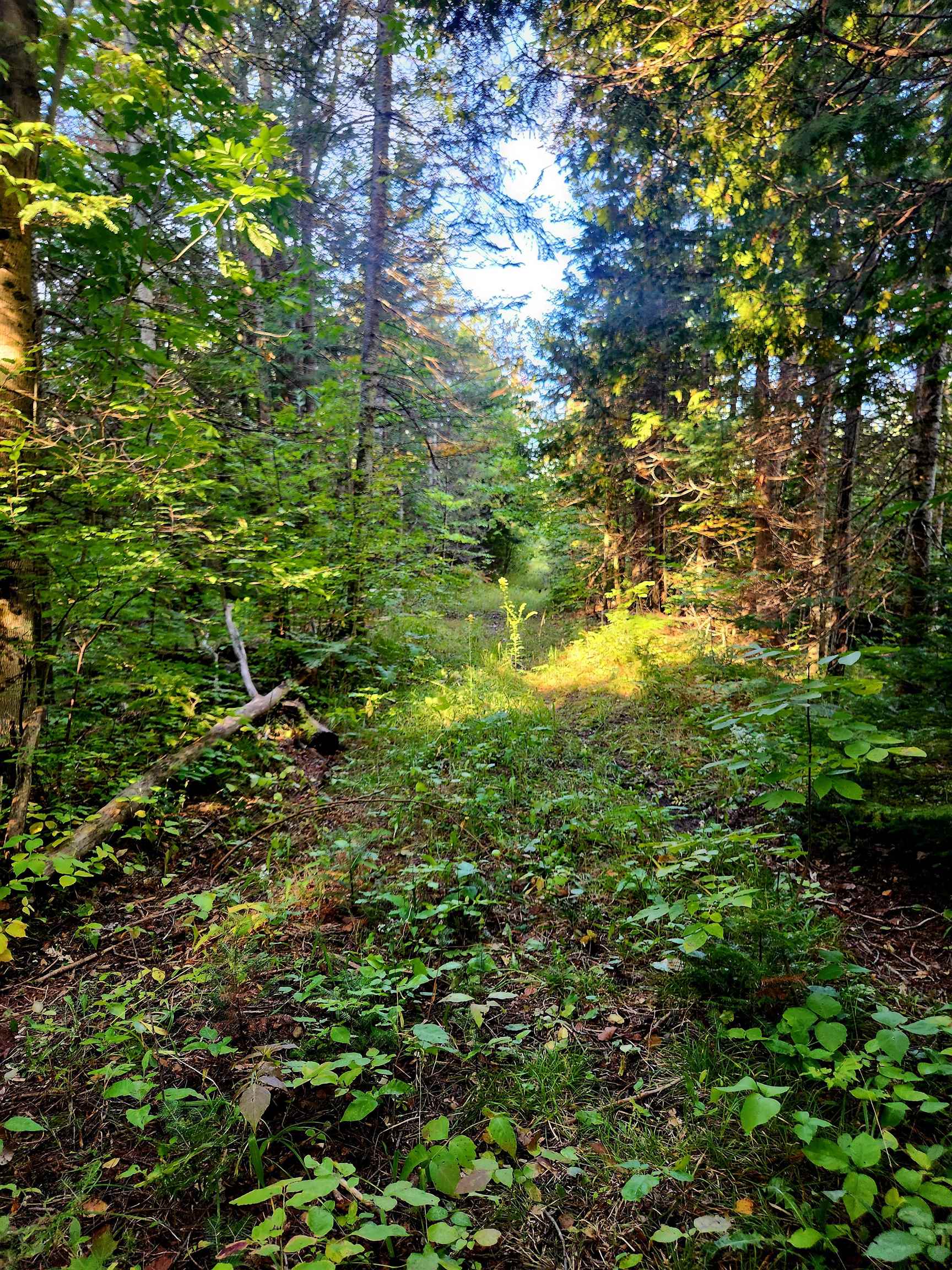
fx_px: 843
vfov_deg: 73.9
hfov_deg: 58.9
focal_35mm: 23
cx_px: 476
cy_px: 635
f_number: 1.8
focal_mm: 5.4
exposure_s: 1/182
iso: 200
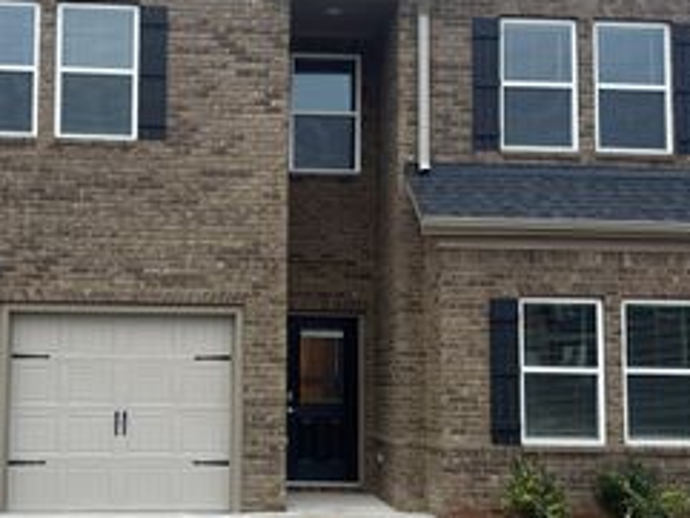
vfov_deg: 27.0
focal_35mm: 54
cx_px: 235
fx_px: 1077
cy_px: 279
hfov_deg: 35.2
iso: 125
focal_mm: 5.96
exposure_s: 1/121
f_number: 1.6
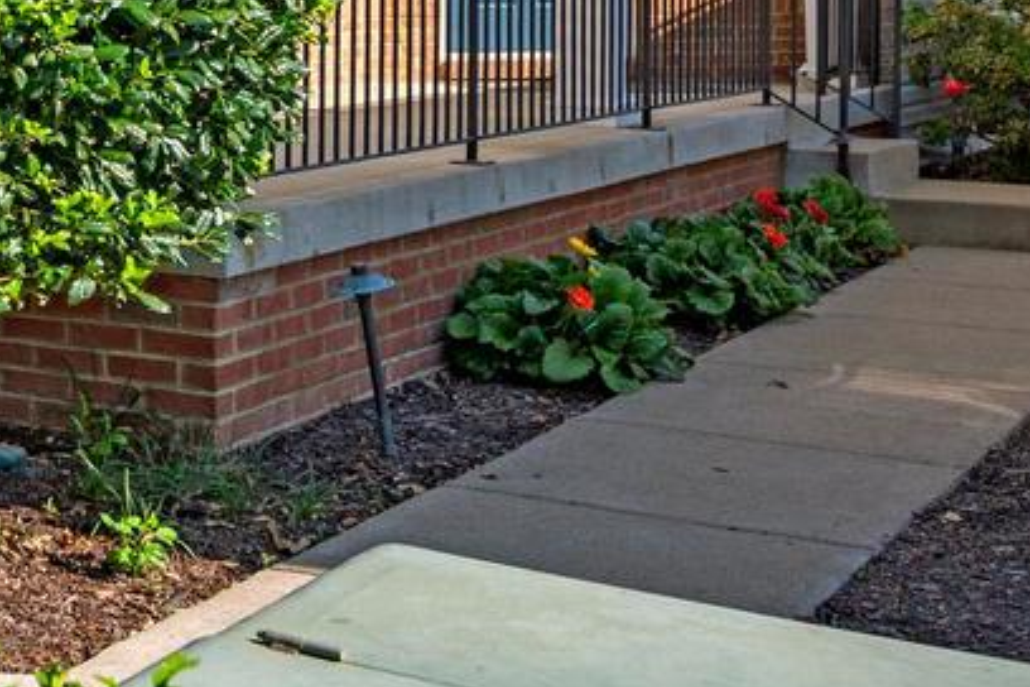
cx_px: -384
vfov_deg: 17.1
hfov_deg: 24.7
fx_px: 1967
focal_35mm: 69
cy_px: -462
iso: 100
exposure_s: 1/320
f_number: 6.3
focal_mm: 19.5
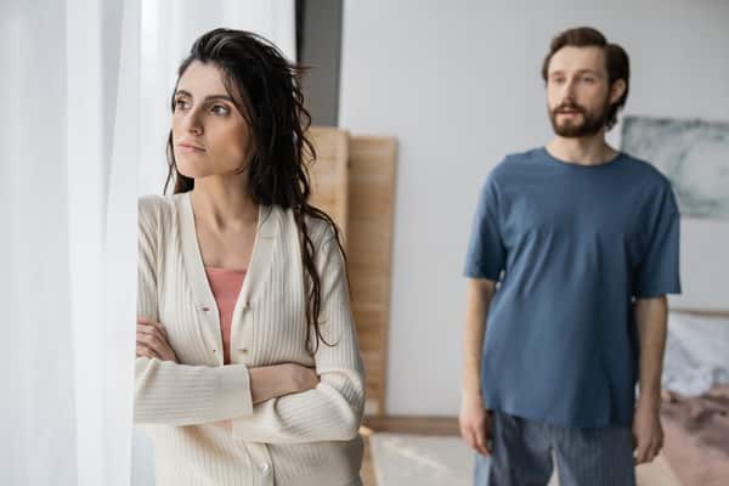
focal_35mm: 35
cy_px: 243
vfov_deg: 37.9
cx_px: 364
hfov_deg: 54.4
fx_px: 709
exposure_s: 1/250
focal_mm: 35
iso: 400
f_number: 2.5
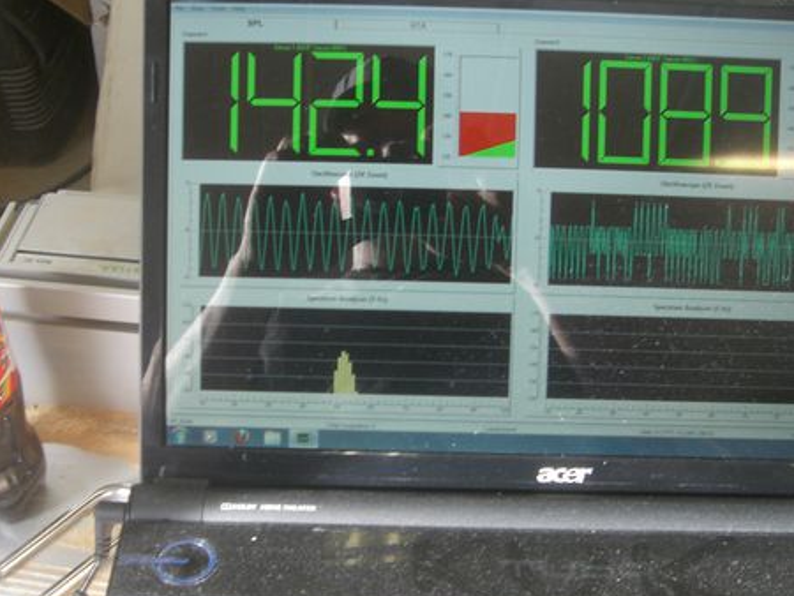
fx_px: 1239
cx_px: 378
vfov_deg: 27.0
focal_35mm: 54
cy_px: 335
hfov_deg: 35.5
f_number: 2.7
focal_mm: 6.2
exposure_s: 1/80
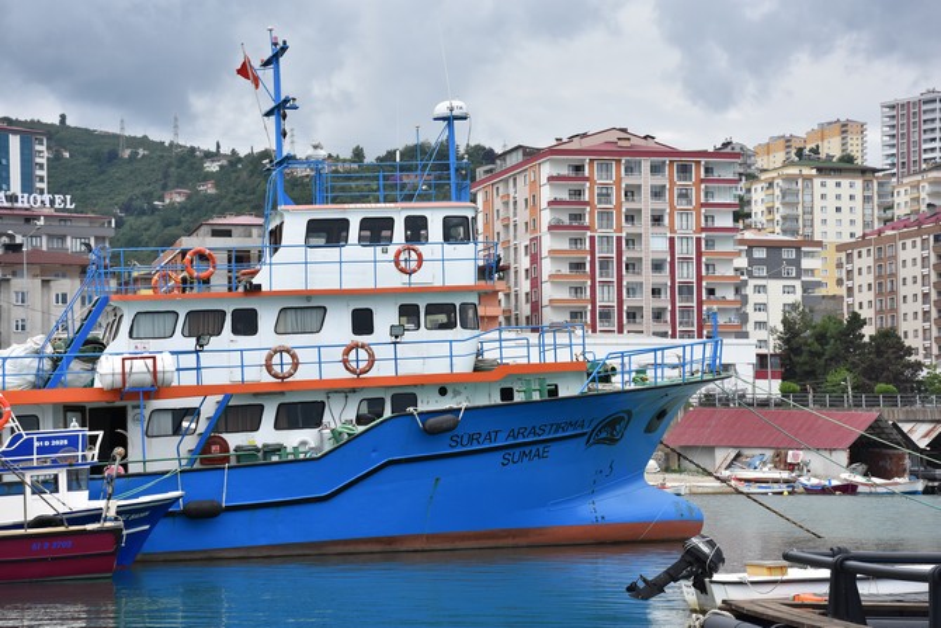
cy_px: 314
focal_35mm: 90
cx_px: 470
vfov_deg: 15.2
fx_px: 2353
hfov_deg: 22.6
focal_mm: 60
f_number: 8
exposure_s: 1/1000
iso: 500
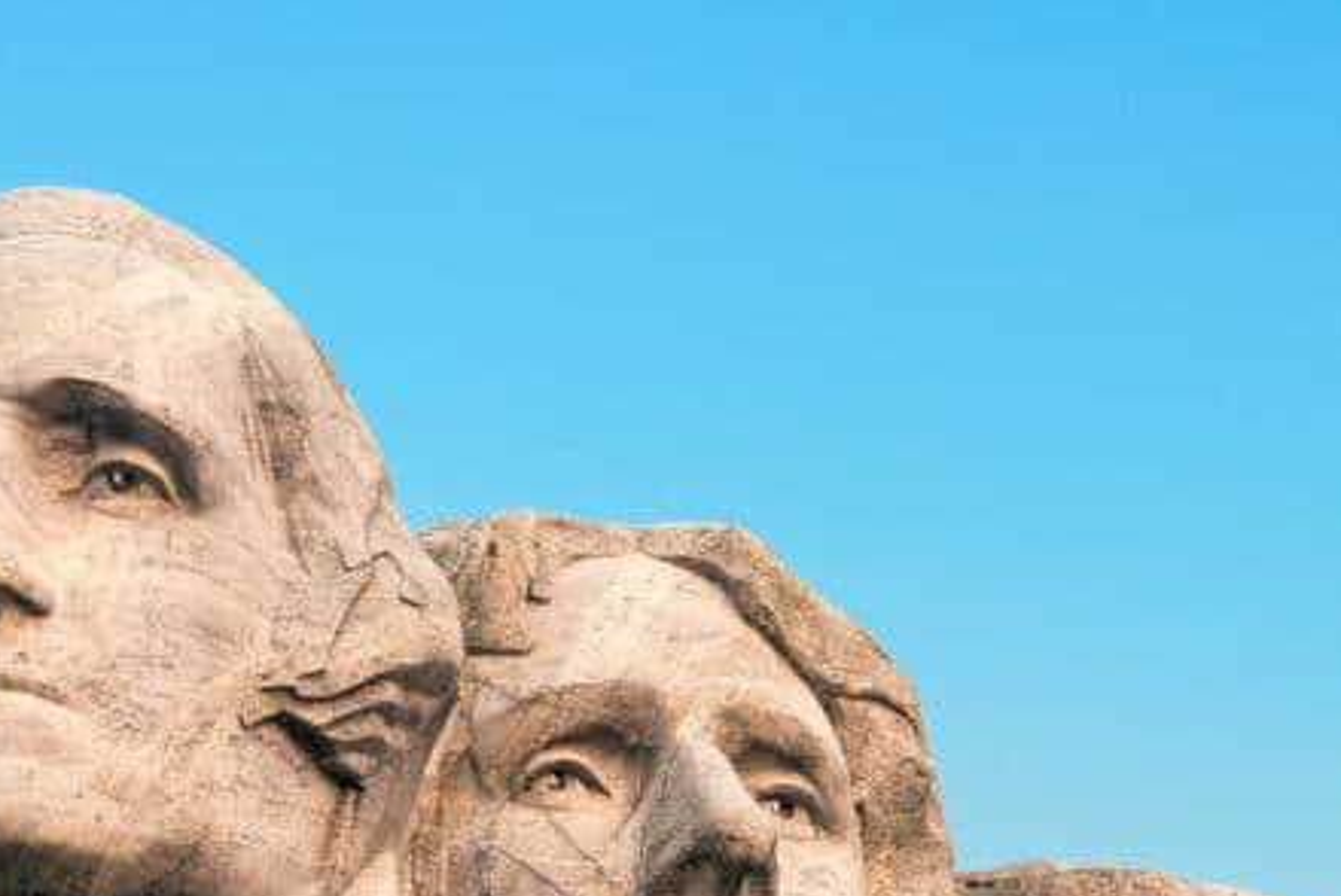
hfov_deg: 5.2
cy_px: 841
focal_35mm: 396
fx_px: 14760
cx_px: 799
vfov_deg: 3.5
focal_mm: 170
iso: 200
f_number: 8
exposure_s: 1/250
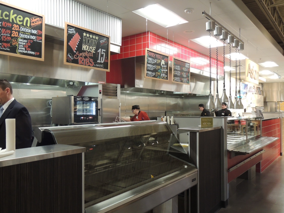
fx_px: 246
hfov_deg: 60.0
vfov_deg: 46.8
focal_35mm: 30
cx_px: 142
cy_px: 106
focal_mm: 5.3
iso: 400
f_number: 3.1
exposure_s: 1/30
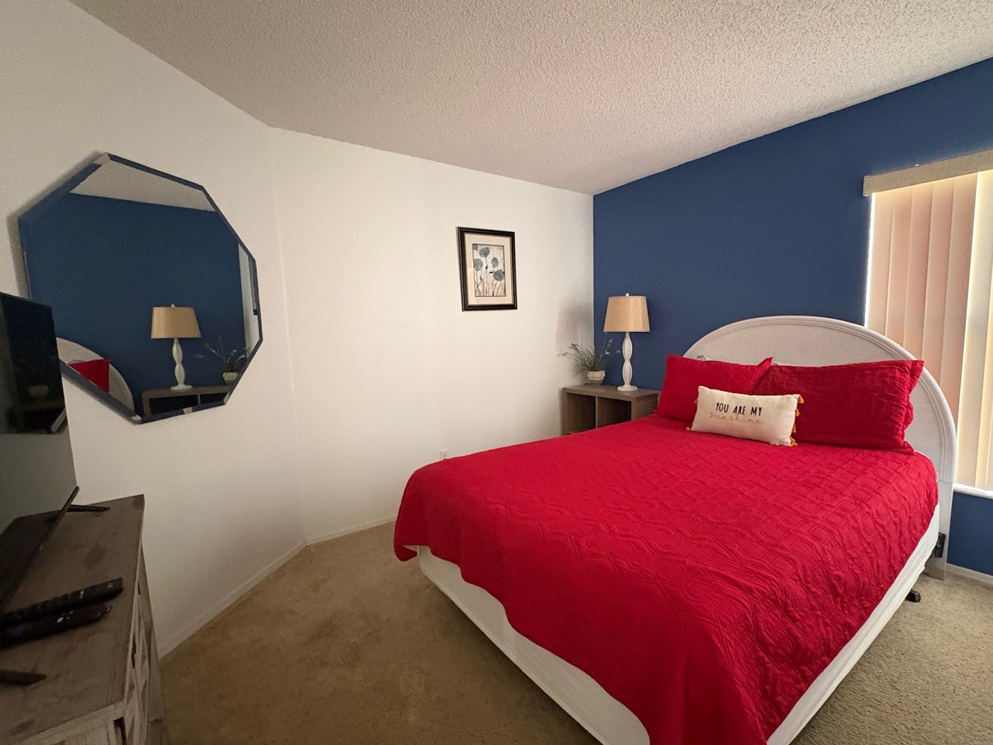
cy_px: 377
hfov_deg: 94.4
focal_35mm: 16
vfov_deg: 78.1
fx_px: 459
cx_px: 528
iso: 1000
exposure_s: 1/40
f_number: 2.2
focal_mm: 2.22
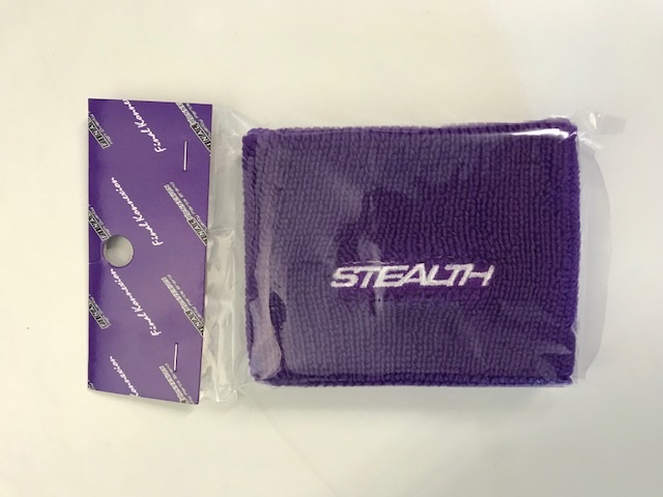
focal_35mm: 28
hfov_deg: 63.4
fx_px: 536
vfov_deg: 49.7
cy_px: 248
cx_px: 332
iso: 40
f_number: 1.8
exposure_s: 1/17
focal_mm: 3.99
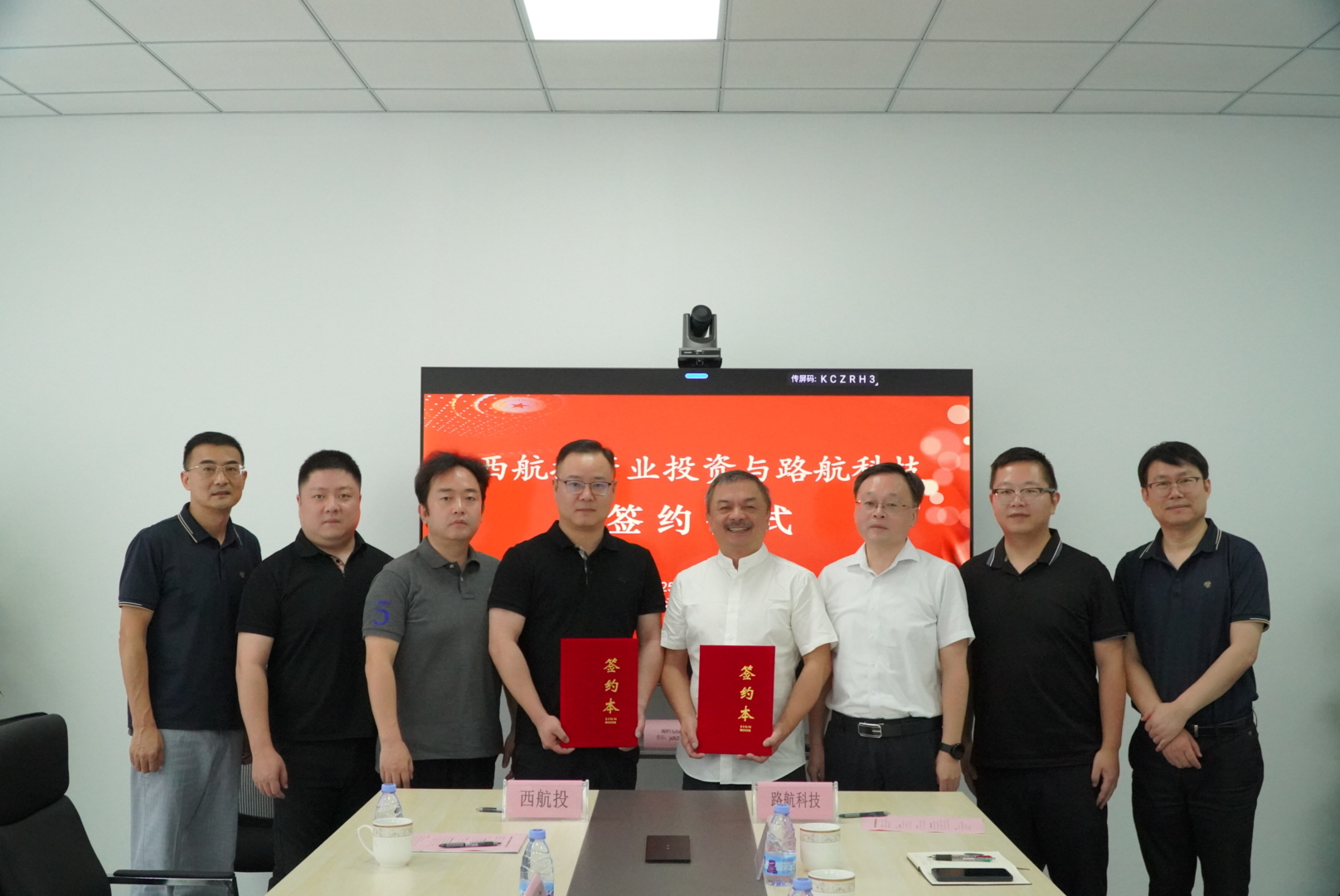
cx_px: 670
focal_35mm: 39
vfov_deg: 34.3
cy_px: 448
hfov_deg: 49.5
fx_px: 1453
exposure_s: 1/800
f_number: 4
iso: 5000
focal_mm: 26
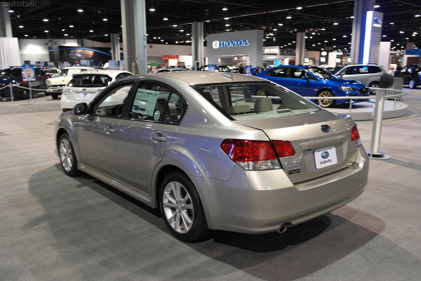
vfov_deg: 43.6
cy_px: 140
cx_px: 210
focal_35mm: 30
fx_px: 351
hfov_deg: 61.9
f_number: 3.5
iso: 400
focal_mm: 20
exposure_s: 1/20
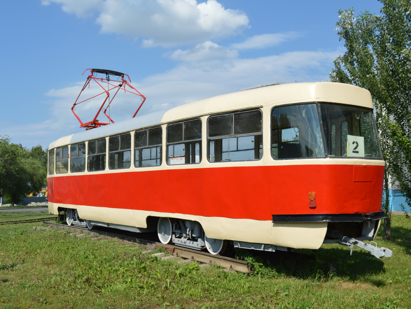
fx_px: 475
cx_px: 229
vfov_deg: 36.0
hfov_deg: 46.7
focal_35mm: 40
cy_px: 152
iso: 100
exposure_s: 1/320
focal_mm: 24
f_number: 9
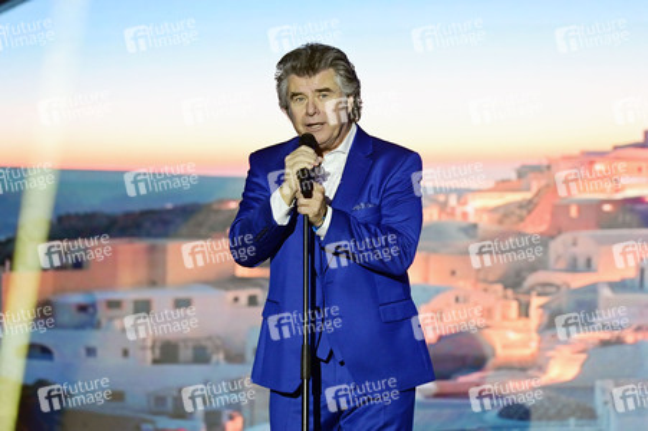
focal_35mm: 170
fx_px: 3058
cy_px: 216
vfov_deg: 8.1
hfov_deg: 12.1
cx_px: 324
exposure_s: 1/400
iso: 2800
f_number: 3.5
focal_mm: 170
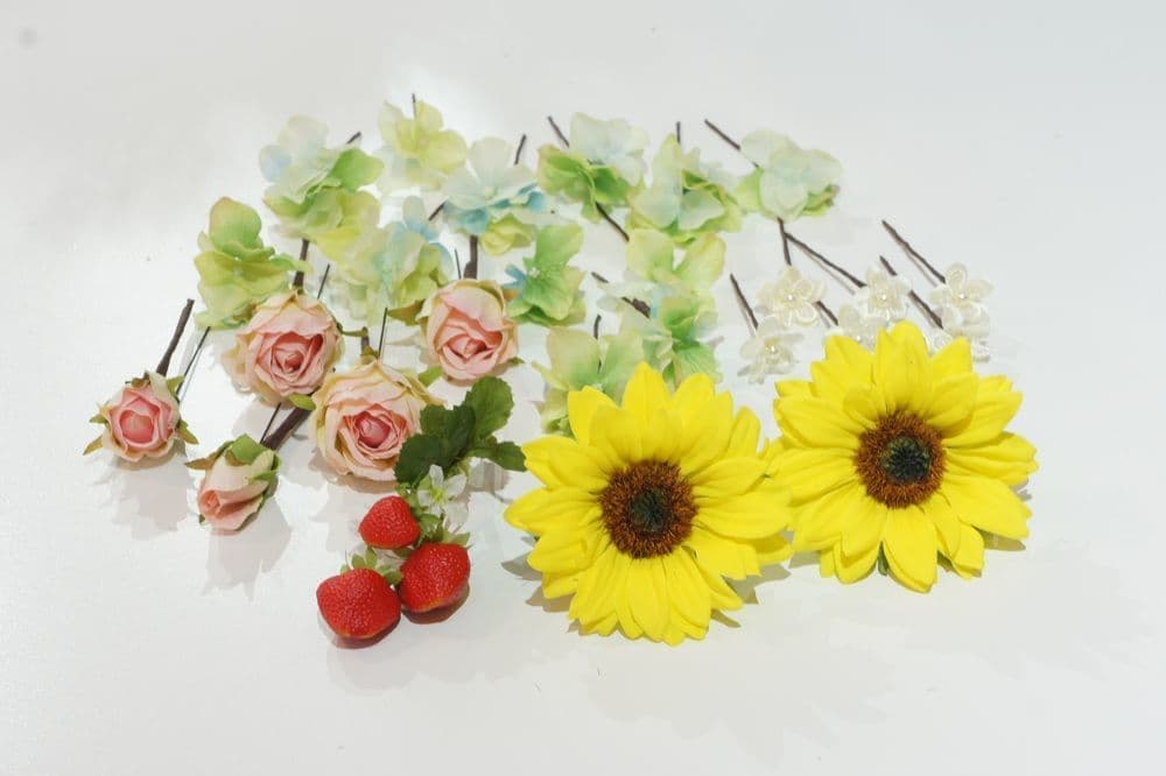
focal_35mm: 82
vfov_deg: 16.5
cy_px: 388
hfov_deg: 24.6
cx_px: 583
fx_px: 2671
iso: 200
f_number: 9
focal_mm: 55
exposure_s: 1/6
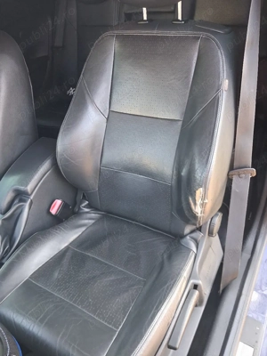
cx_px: 134
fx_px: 278
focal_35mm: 27
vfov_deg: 65.3
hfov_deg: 51.4
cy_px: 178
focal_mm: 4
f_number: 1.8
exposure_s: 1/100
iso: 320
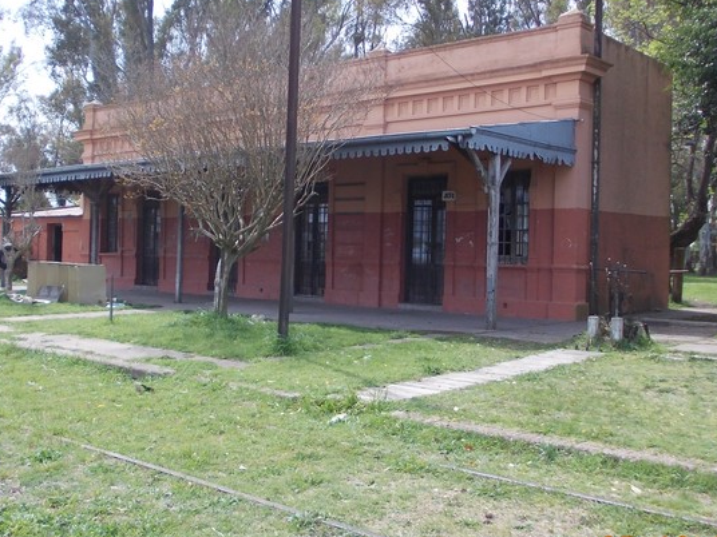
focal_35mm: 40
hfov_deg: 46.7
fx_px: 829
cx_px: 324
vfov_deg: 36.0
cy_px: 256
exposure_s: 1/160
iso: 80
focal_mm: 4
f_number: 5.4
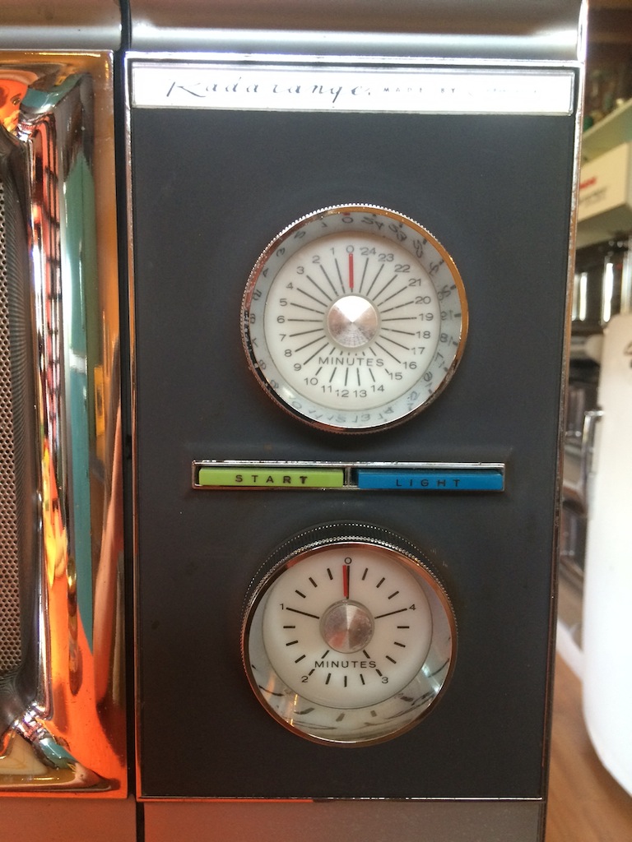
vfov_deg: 61.7
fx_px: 706
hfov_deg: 48.2
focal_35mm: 29
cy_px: 421
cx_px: 316
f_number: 2.2
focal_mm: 4.15
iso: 200
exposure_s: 1/30
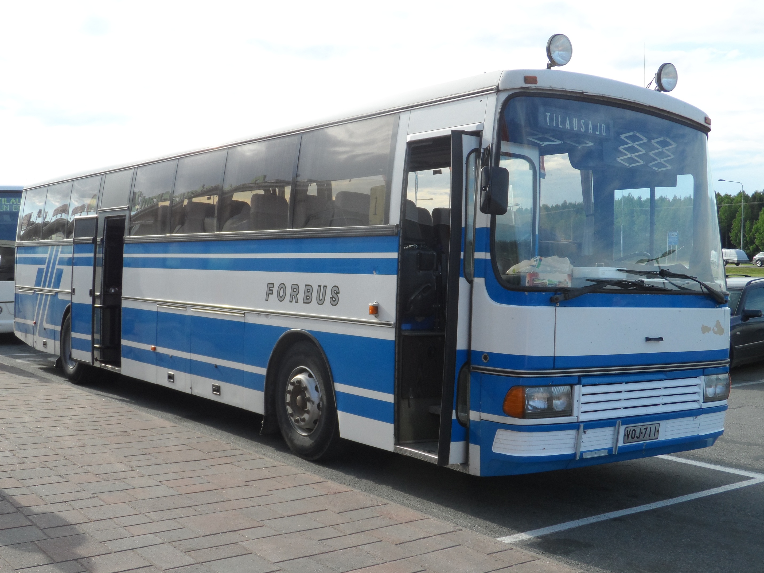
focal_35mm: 43
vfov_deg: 33.6
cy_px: 277
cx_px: 379
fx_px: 949
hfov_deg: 43.9
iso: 80
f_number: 3.7
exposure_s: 1/350
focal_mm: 6.8
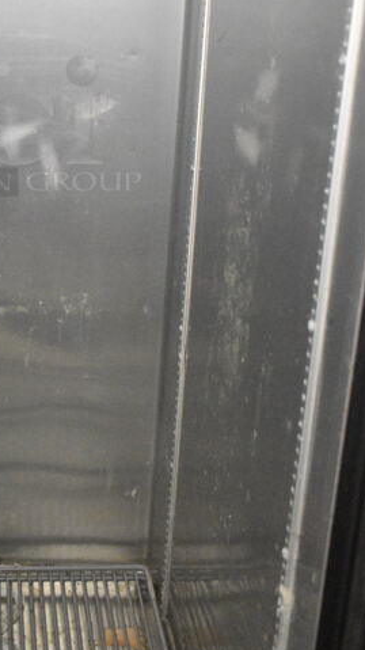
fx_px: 930
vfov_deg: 37.1
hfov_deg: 21.4
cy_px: 126
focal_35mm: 54
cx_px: 3
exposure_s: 1/60
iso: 6400
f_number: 4
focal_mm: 18
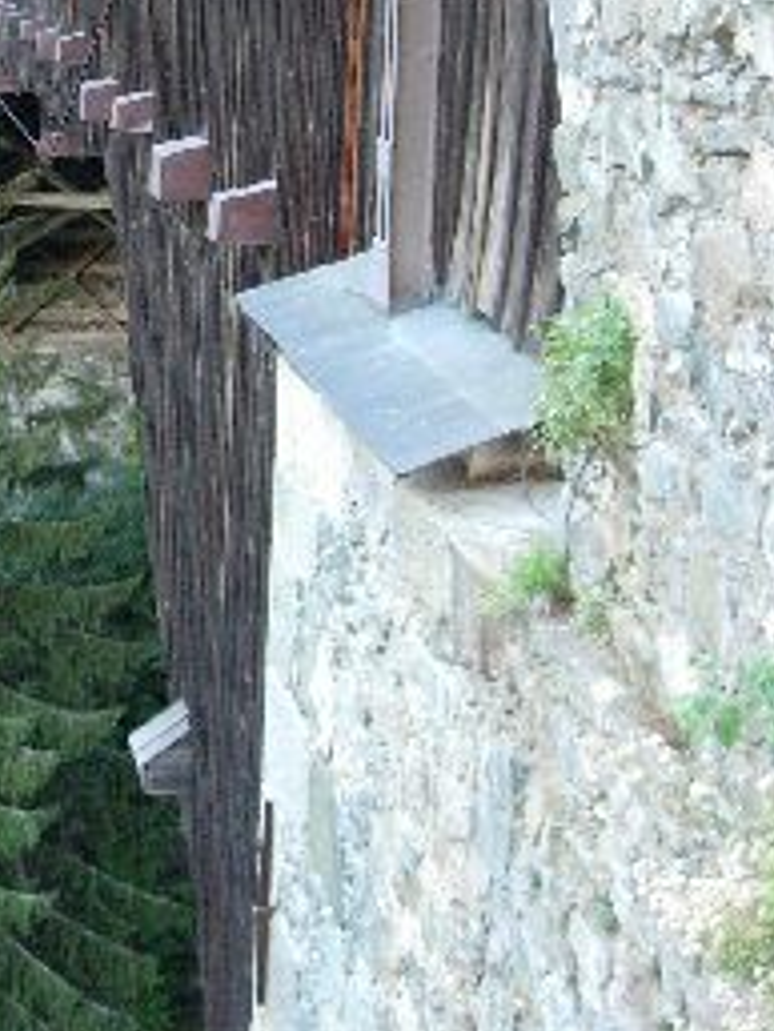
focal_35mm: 88
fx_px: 2621
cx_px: 78
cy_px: 144
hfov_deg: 16.6
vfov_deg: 21.8
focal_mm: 7.8
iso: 200
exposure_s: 1/93.1
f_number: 2.8
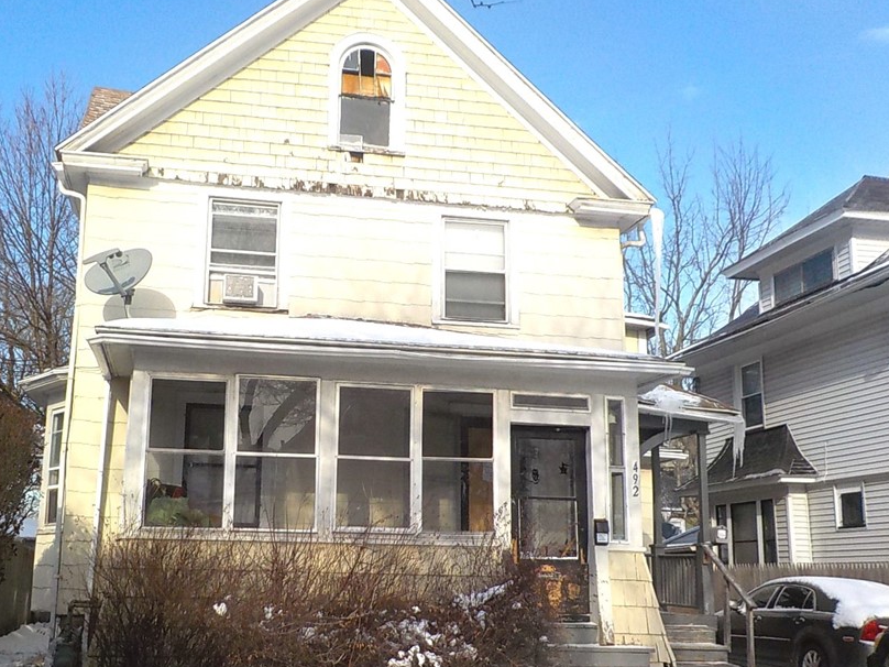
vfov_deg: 37.7
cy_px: 364
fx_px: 976
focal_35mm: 38
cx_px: 348
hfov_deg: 48.6
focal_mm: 4.1
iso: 125
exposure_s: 1/1600
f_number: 3.3
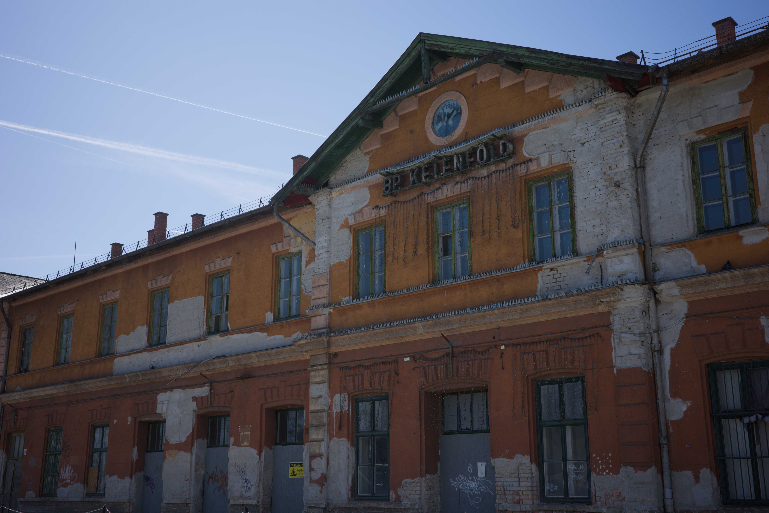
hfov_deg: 48.5
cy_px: 256
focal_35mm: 40
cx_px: 384
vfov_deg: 33.4
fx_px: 854
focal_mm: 26
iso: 100
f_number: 5.6
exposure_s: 1/500
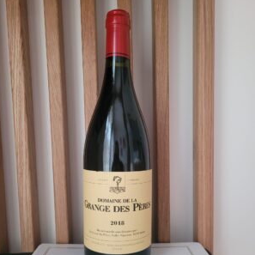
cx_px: 127
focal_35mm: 31
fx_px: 258
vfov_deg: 51.9
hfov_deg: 52.5
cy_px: 162
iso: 500
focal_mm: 5.4
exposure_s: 1/50
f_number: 1.8
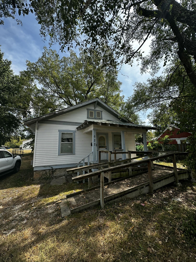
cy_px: 131
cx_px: 98
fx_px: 106
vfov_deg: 102.1
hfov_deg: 85.7
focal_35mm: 14
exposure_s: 1/433
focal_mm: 2.22
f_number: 2.2
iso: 40
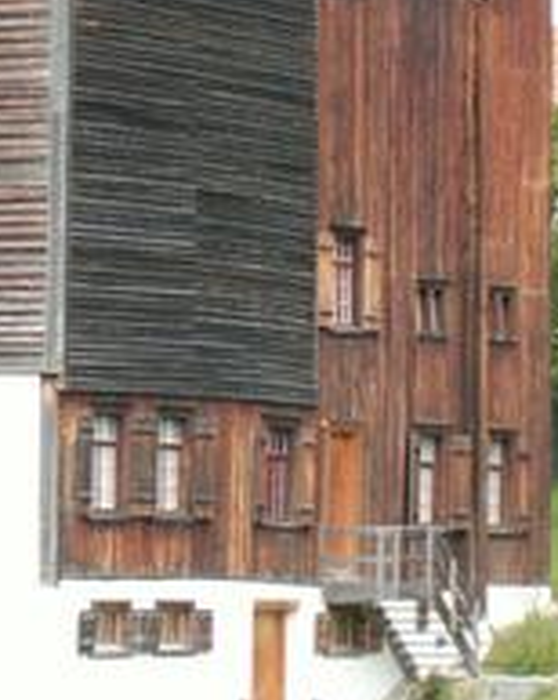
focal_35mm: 340
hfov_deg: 4.5
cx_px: 29
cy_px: -18
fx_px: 7030
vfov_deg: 5.7
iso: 50
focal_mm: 17.16
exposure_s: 1/200
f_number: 3.5
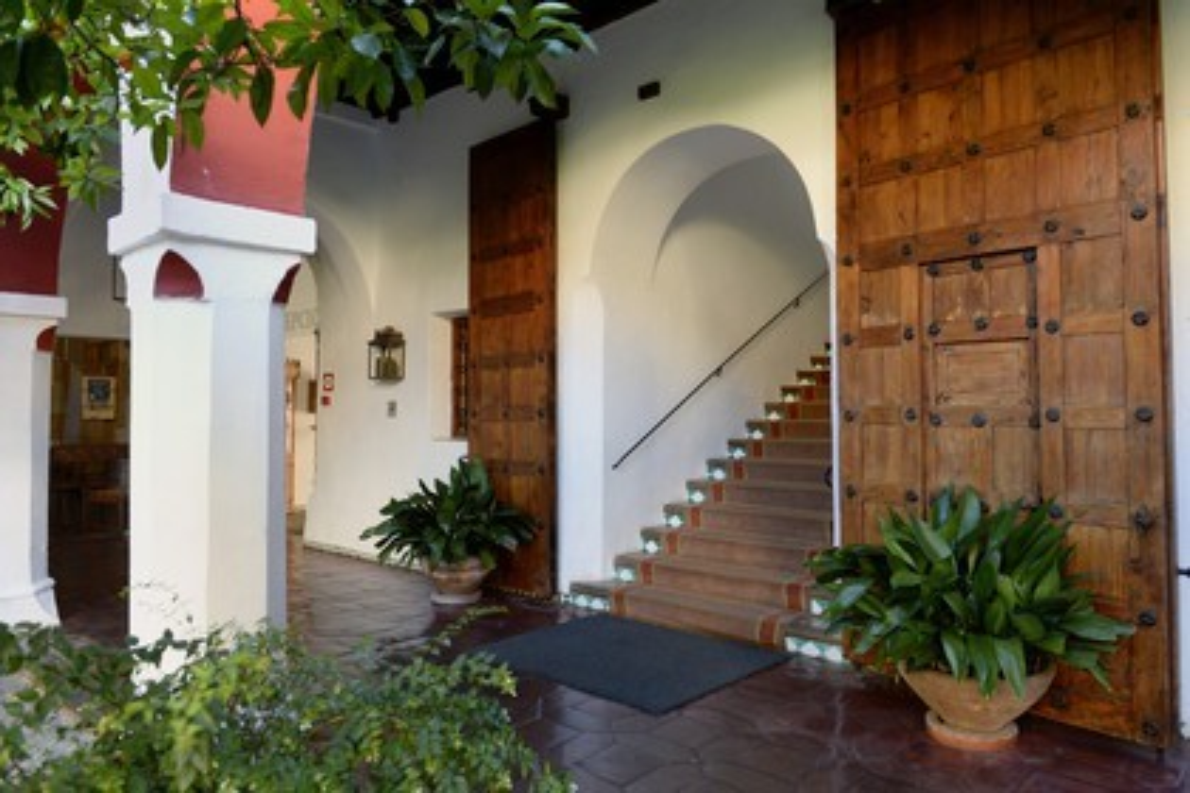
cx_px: 595
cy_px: 396
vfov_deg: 53.1
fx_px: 793
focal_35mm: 24
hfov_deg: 73.7
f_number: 4.5
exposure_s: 1/40
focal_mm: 24
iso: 400
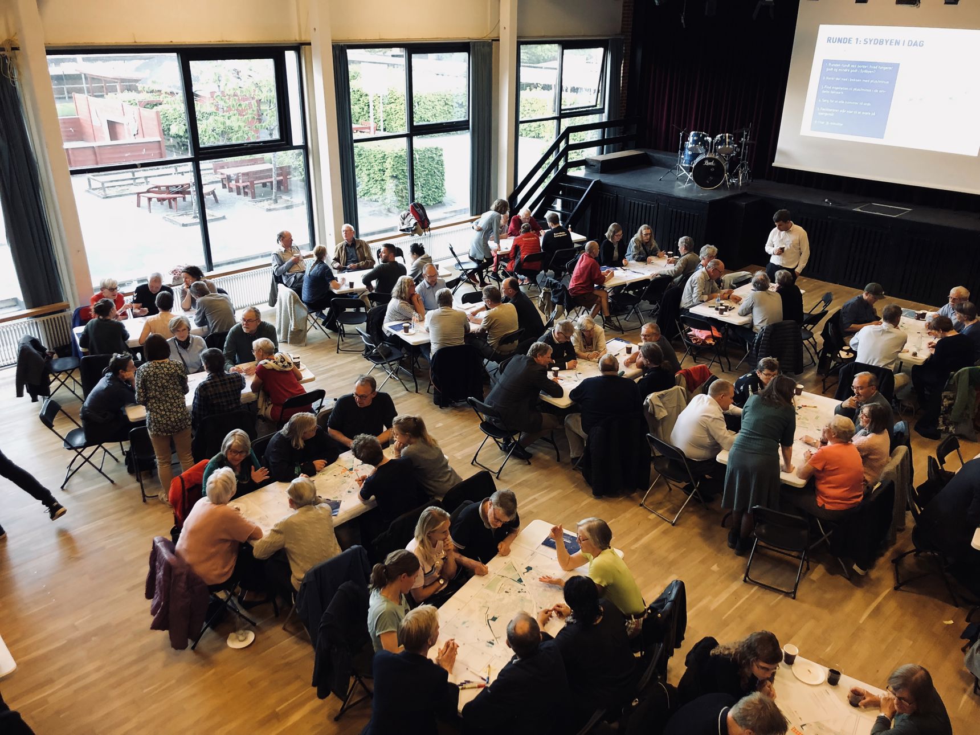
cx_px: 490
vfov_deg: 49.7
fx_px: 793
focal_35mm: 28
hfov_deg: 63.4
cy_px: 368
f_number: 1.8
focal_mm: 3.99
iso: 40
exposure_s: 1/16
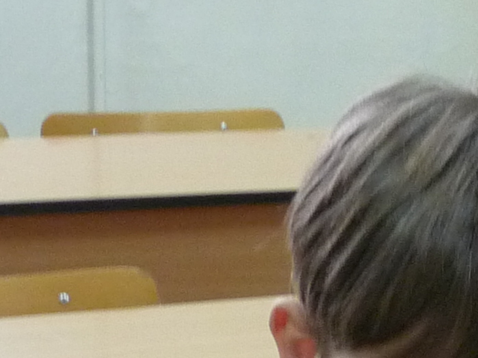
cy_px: 447
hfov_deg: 12.6
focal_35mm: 141
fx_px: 1947
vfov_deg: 10.3
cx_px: 897
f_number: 2.8
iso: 320
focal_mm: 4.8
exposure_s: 1/30
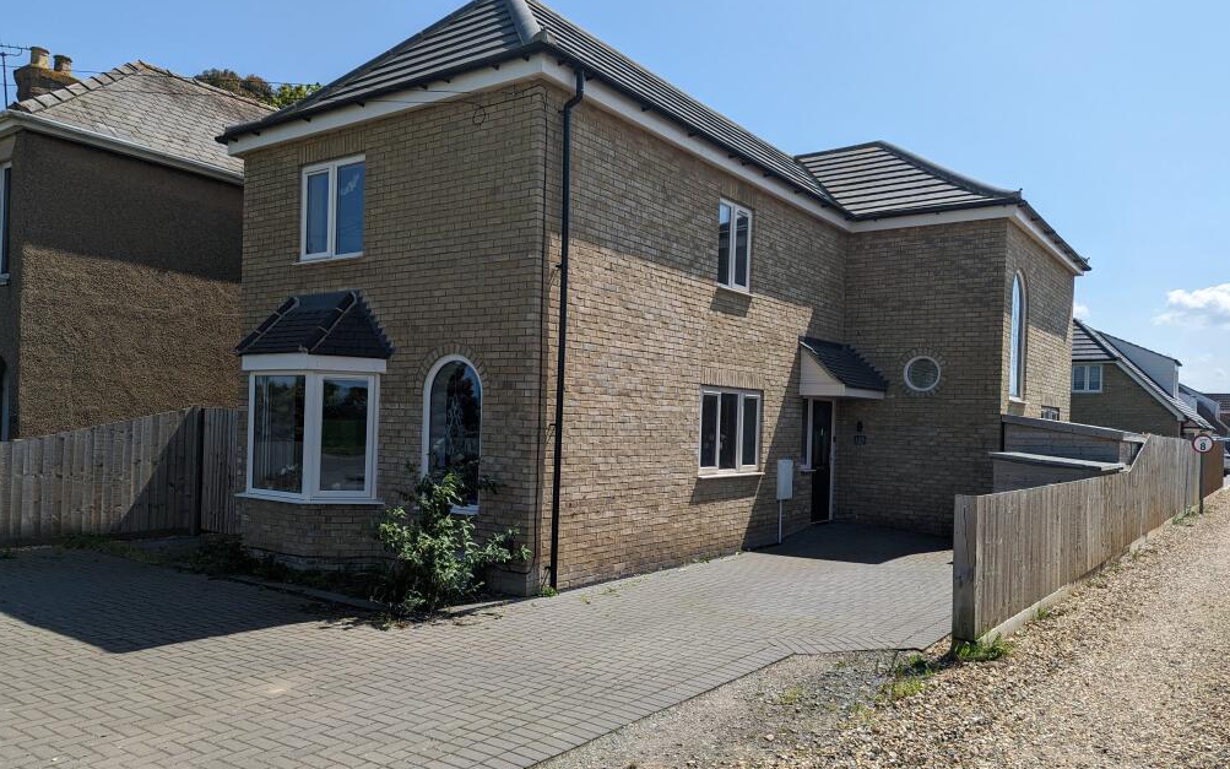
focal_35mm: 26
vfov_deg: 47.5
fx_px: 872
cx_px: 621
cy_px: 427
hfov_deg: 70.4
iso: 45
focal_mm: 6.81
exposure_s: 1/2358
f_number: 1.85
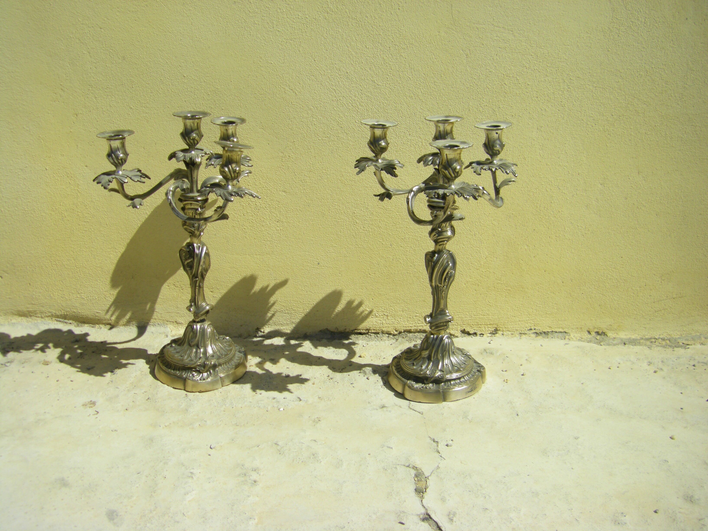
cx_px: 354
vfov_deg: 37.7
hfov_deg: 49.0
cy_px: 266
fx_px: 777
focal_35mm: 38
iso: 64
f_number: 7
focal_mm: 6.3
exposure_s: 1/320
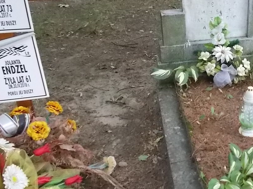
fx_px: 373
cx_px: 229
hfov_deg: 35.2
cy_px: 75
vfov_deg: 28.5
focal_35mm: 51
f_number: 3.2
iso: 400
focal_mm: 4.6
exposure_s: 1/100
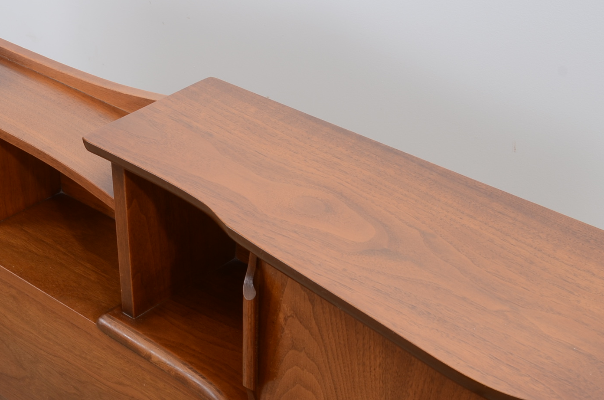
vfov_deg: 19.5
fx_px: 1155
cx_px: 162
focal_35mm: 69
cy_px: 289
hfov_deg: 28.9
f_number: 10
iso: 125
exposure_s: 1/80
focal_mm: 26
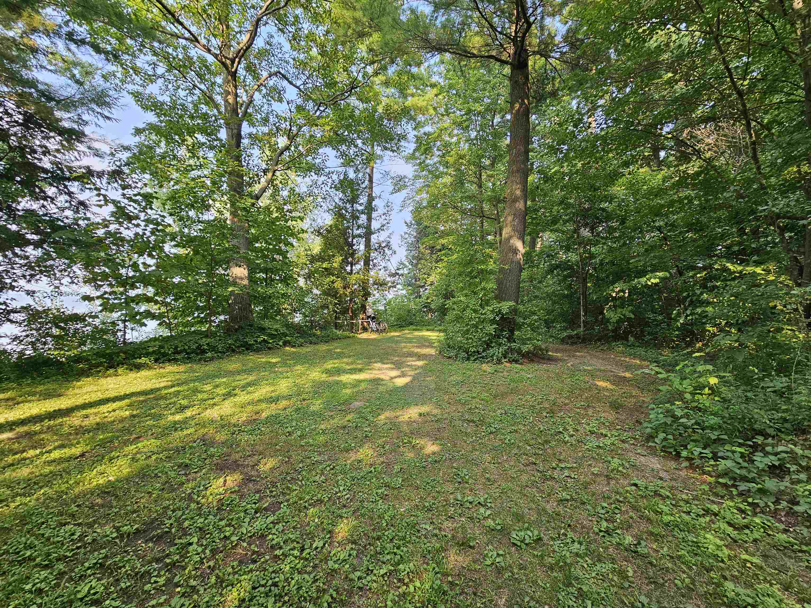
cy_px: 304
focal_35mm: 13
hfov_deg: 106.2
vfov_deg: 89.9
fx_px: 305
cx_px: 406
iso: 50
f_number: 2.2
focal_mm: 2.2
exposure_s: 1/182
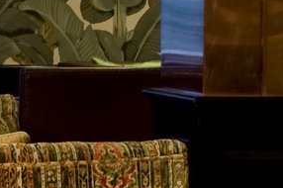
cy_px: 32
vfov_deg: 5.5
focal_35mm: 251
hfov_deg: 7.3
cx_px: -553
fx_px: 1971
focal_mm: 35
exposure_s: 1
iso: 200
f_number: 9.5
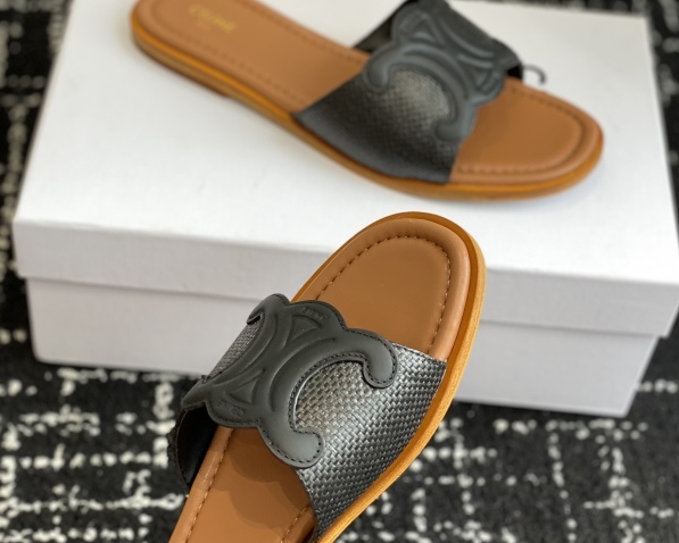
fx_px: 1367
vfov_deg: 22.4
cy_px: 194
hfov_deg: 27.9
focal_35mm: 68
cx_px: 340
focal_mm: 6
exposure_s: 1/122
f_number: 2
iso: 50
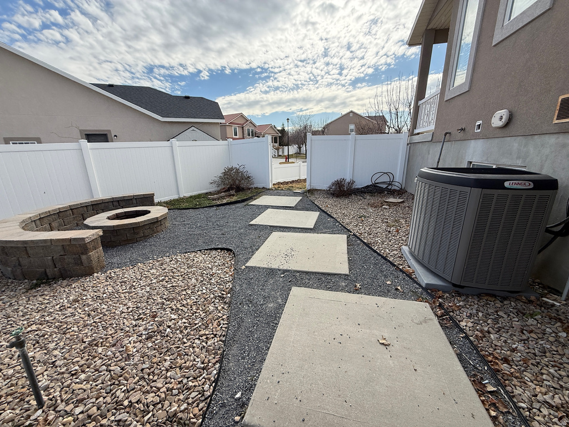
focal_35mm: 14
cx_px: 284
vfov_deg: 85.7
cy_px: 214
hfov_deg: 102.1
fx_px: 230
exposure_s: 1/1145
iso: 64
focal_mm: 2.22
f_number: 2.2
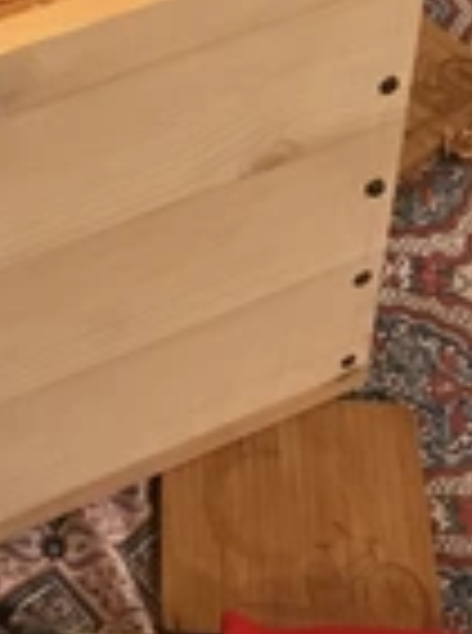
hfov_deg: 14.5
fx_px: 1808
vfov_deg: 18.0
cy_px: -288
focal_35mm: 99
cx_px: -45
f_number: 2.2
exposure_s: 1/17
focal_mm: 4.15
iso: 250
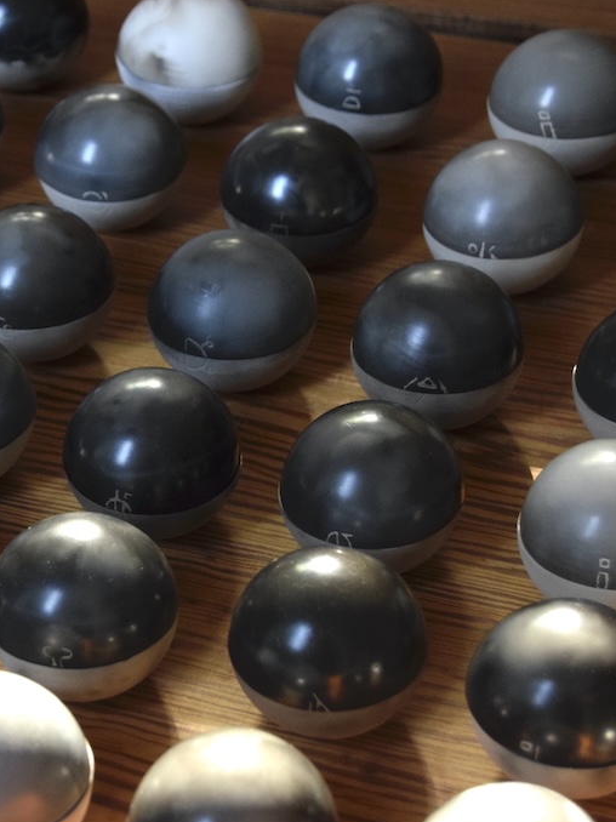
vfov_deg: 18.1
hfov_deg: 13.5
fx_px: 2588
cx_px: 153
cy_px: 410
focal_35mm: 109
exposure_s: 1/60
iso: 2200
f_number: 5.6
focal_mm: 50
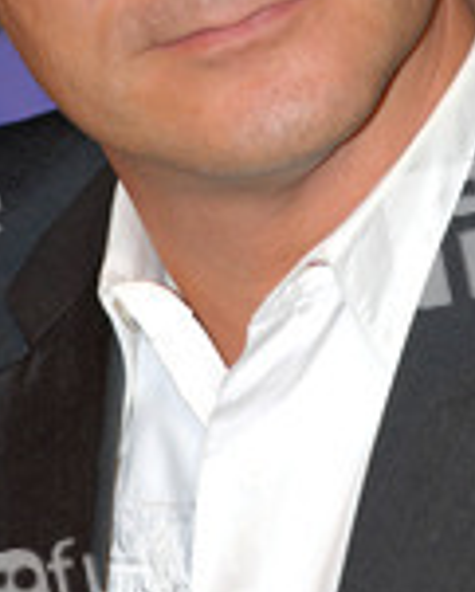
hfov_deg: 2.1
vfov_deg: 2.6
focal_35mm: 748
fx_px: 13131
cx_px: 232
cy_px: 20
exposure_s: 1/60
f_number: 7.1
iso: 200
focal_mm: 200
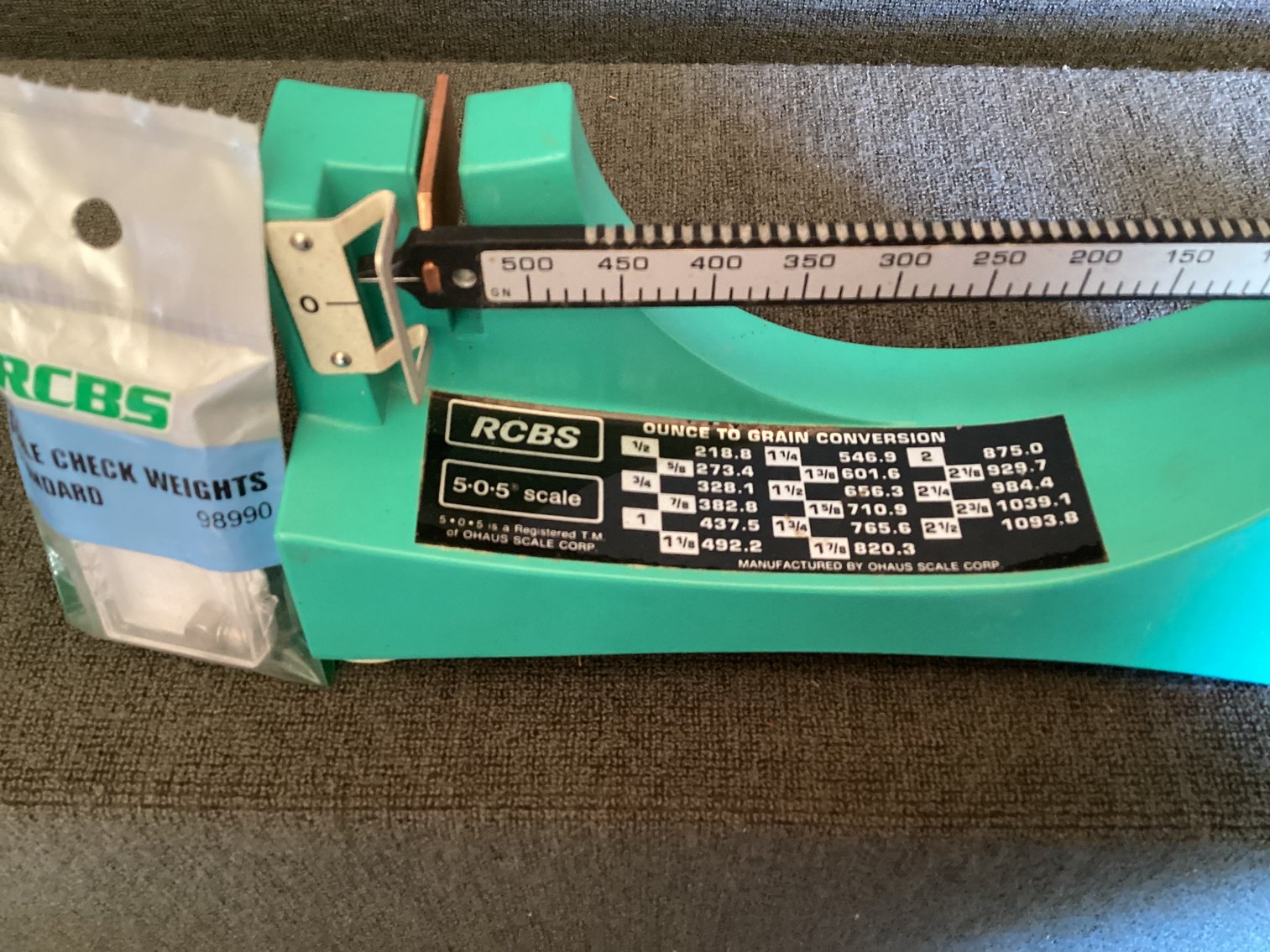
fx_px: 1137
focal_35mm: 31
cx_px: 635
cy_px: 476
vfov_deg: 45.4
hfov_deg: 58.3
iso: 400
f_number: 2.4
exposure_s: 1/33
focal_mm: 3.3
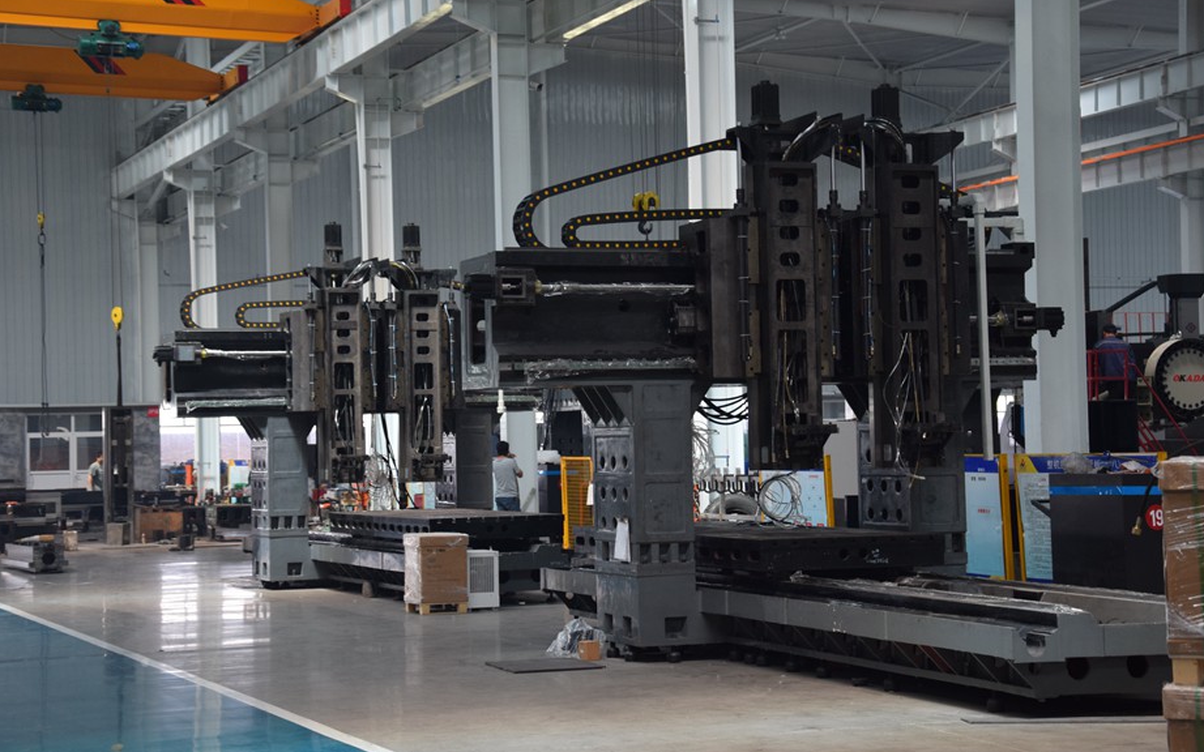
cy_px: 351
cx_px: 603
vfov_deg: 17.6
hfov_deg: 27.9
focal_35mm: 74
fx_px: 2428
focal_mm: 48
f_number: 4.8
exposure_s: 1/60
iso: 640
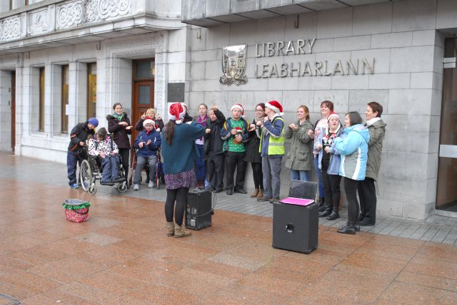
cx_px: 228
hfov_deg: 53.1
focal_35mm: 36
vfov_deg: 36.9
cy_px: 152
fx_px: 457
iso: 500
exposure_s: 1/160
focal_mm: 24
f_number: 2.8
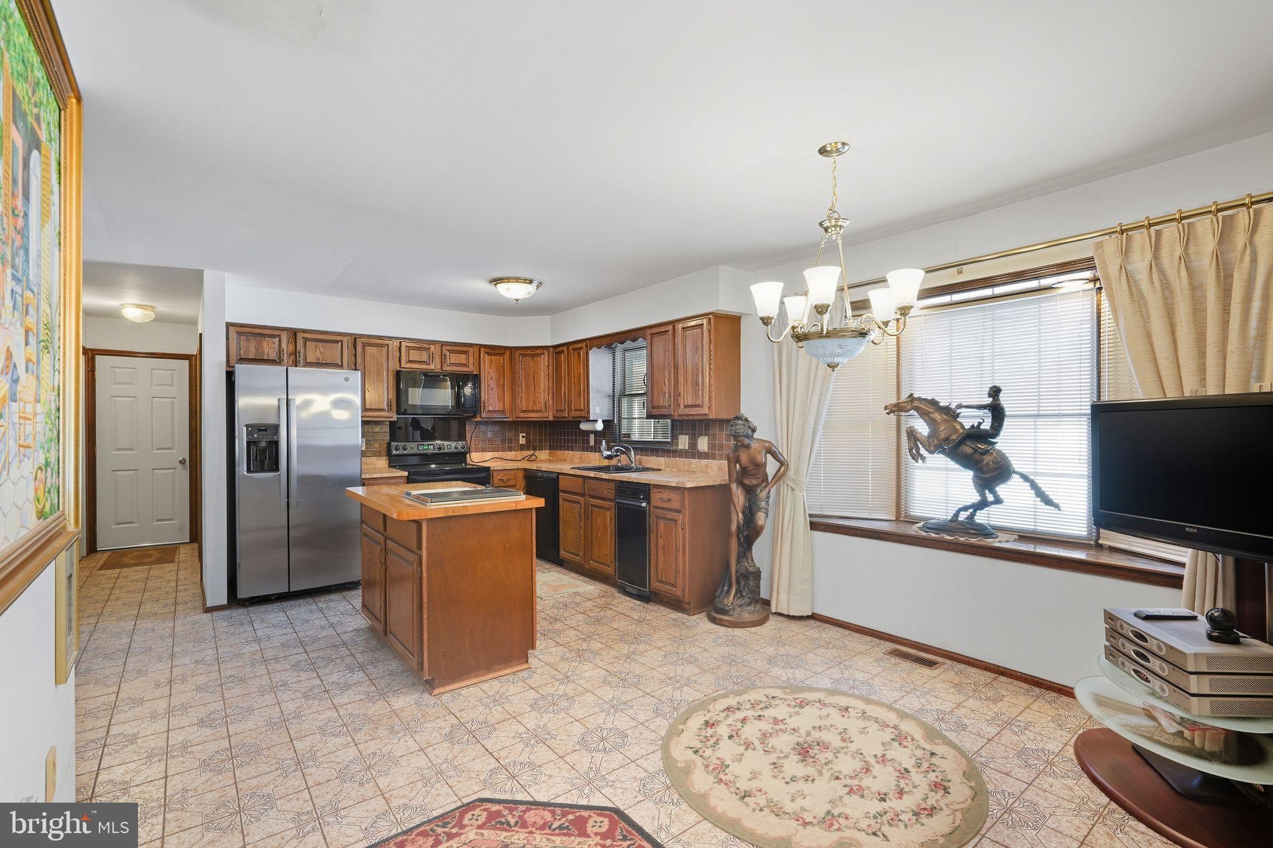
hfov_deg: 96.7
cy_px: 424
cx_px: 636
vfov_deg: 73.7
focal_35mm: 16
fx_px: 566
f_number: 8
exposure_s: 1/3.33
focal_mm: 16
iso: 200
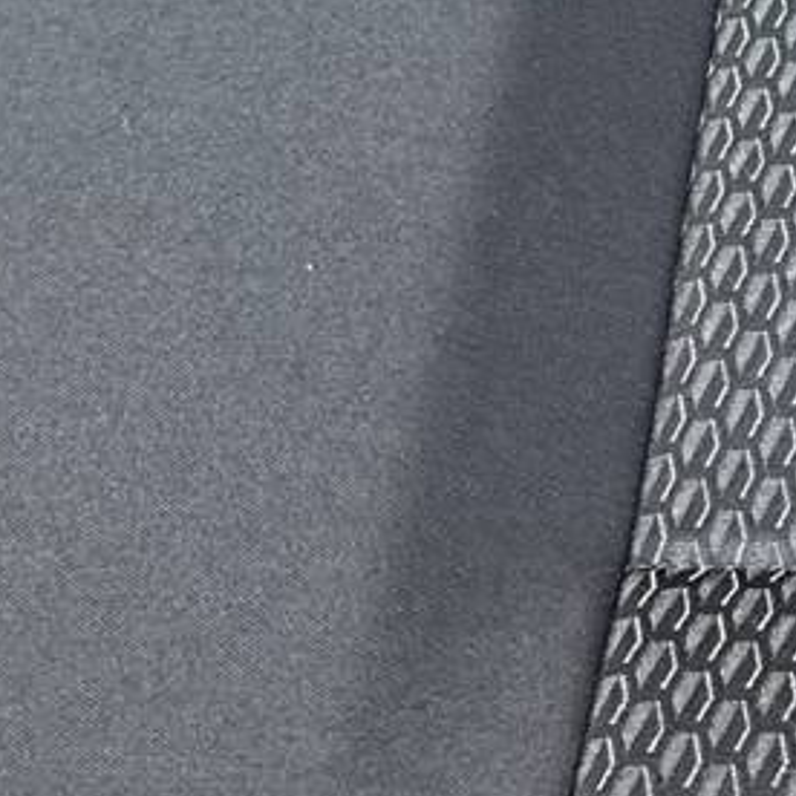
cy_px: -265
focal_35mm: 133
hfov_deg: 12.0
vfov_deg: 12.7
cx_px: 1462
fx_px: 3460
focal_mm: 5.1
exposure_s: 1/124
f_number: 1.6
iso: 50
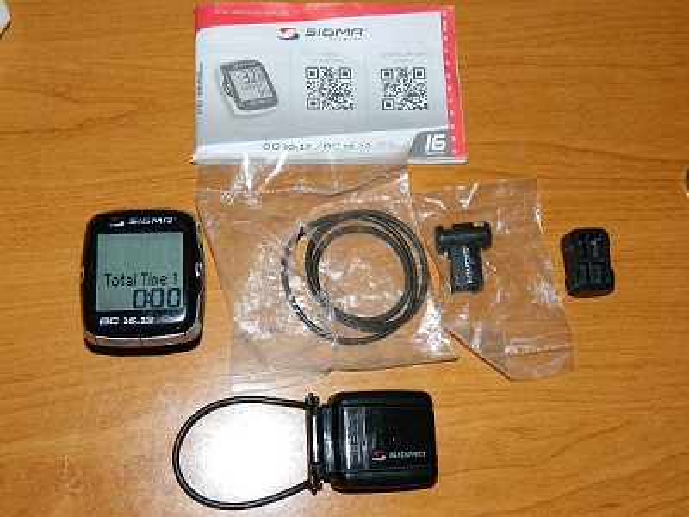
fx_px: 935
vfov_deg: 30.9
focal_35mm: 47
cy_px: 258
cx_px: 344
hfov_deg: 40.4
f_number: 3.6
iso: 200
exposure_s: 1/30
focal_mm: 8.4
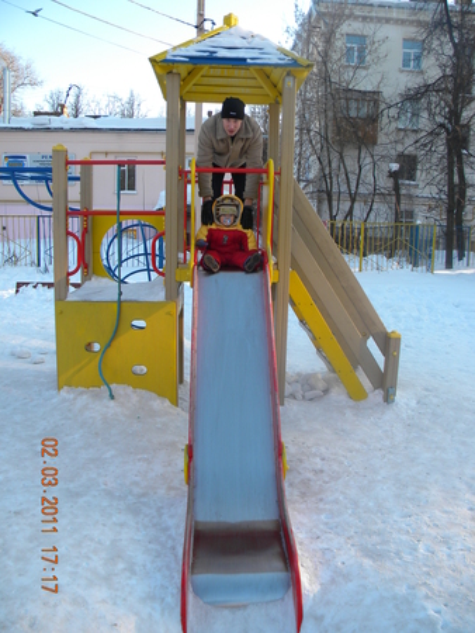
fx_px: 512
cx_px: 238
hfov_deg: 49.8
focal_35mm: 28
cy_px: 316
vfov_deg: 63.4
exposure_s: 1/193
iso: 80
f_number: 3.5
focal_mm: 5
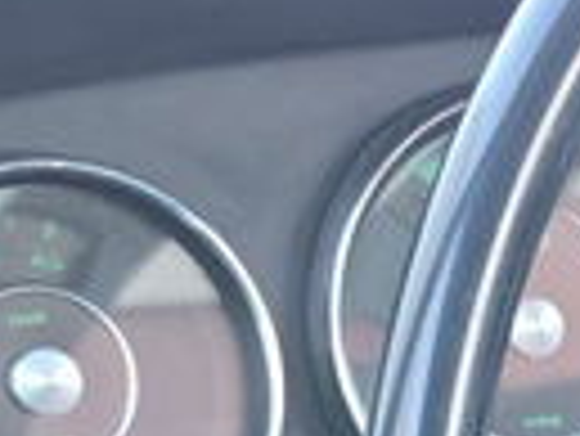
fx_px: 2298
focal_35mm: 137
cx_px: 1147
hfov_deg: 12.7
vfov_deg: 10.2
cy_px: 809
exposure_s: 1/180
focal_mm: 6.3
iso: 200
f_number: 1.7
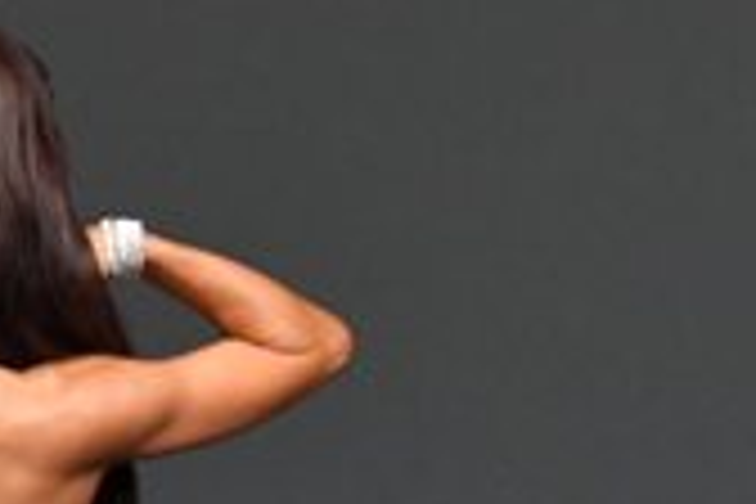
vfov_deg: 0.8
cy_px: 972
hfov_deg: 1.2
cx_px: 790
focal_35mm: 1735
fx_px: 36432
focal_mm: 250
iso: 4000
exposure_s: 1/400
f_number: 5.6
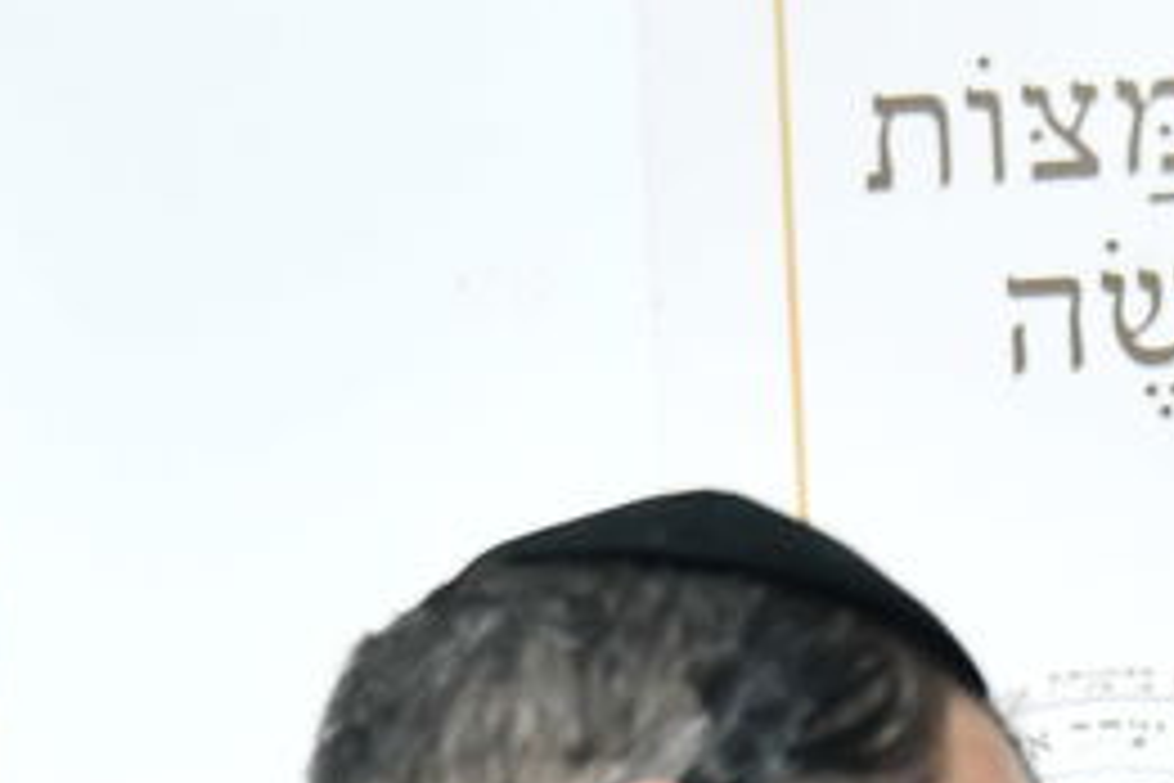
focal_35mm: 483
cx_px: 1295
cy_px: 1537
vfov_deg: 2.8
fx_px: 15750
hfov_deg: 4.3
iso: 2500
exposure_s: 1/160
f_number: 5.6
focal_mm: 90
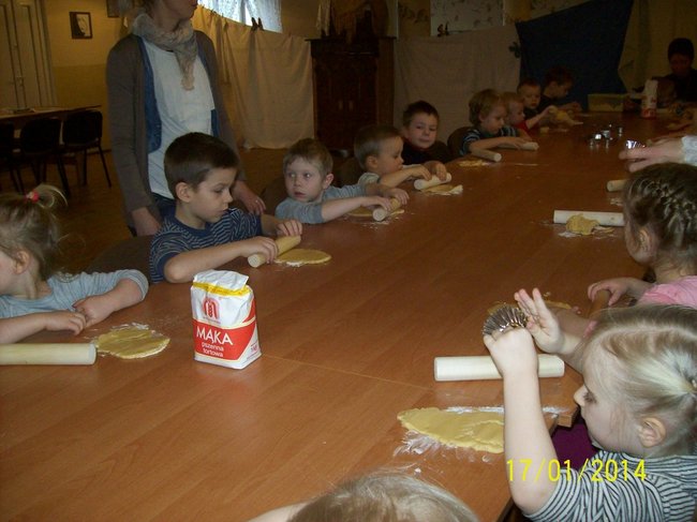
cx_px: 348
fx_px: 725
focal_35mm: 36
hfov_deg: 51.4
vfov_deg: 39.6
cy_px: 261
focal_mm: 6
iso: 200
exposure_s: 1/64
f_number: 2.7
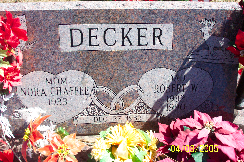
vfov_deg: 37.9
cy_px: 81
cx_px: 122
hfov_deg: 54.4
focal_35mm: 35
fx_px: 237
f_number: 9.5
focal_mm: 7.5
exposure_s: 1/60
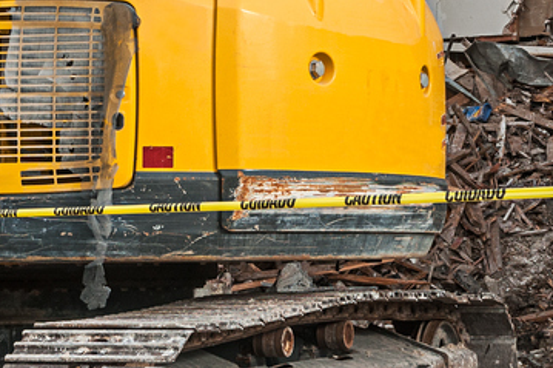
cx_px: 295
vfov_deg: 10.7
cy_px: -64
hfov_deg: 16.3
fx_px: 1935
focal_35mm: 126
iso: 100
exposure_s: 1/125
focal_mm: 24
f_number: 8
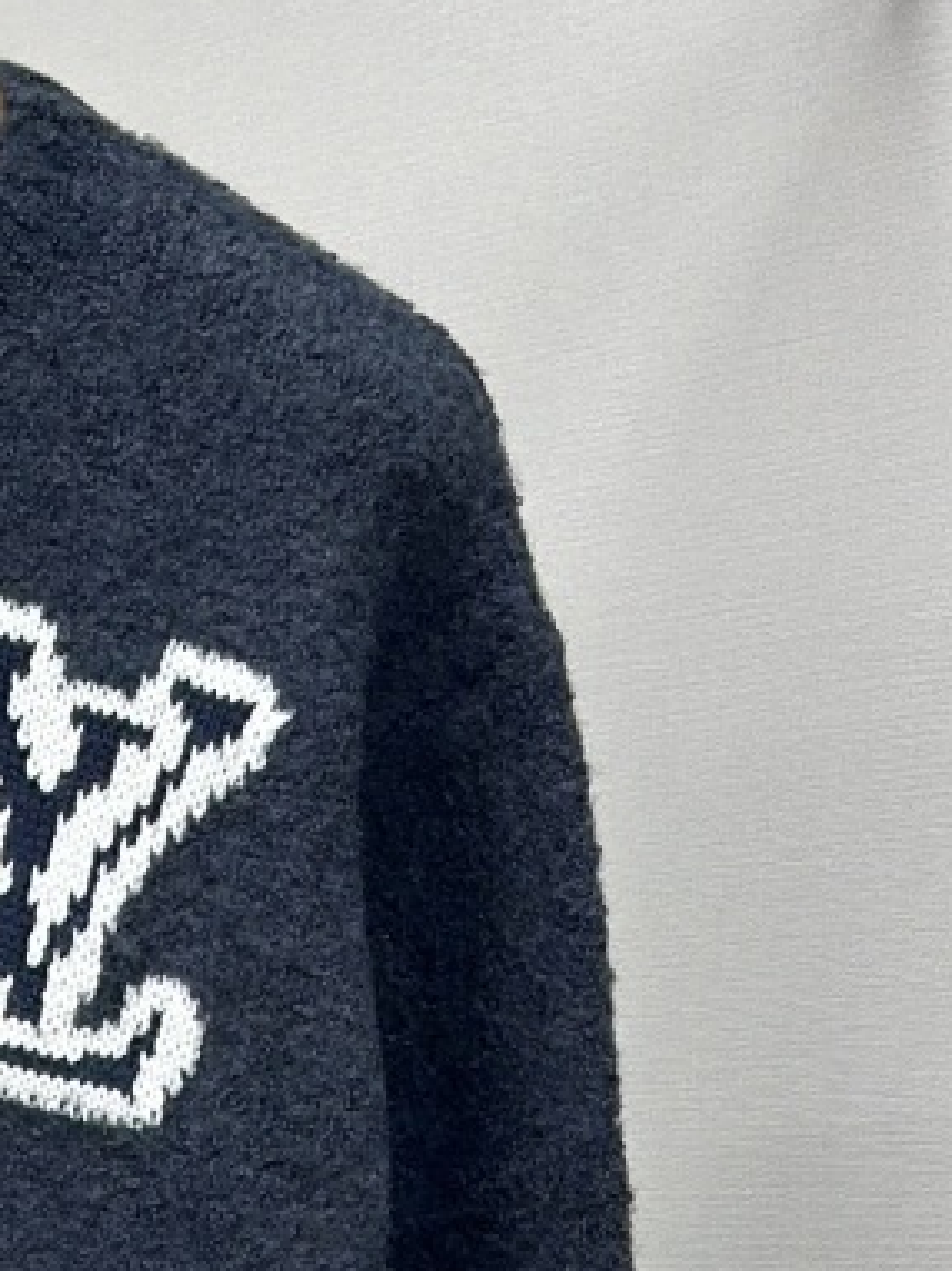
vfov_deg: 10.7
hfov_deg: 8.1
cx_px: -283
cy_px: 1660
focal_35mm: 181
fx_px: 6645
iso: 80
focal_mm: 6.86
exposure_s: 1/206
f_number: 1.78
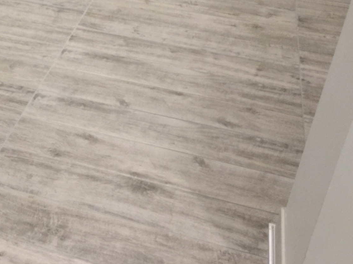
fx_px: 540
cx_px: 78
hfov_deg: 35.2
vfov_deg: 26.7
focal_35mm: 53
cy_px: 33
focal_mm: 4.15
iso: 40
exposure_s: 1/30
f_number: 2.2
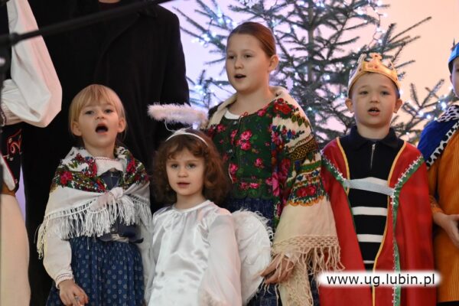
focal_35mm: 112
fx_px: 1428
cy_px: 153
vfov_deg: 12.2
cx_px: 230
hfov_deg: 18.3
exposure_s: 1/80
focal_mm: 75
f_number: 2.8
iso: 3200
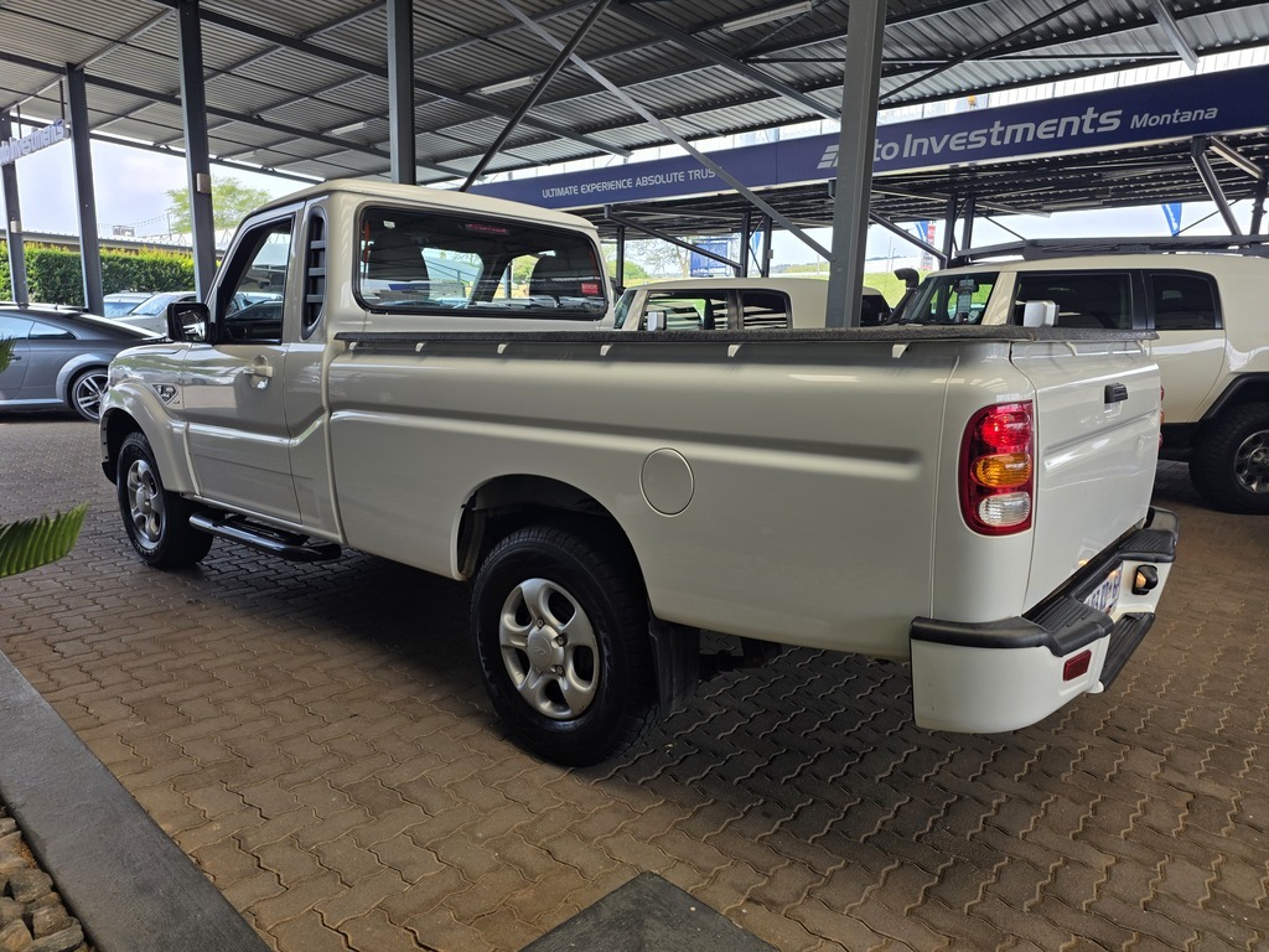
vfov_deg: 58.9
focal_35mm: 23
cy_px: 476
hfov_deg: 73.9
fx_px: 843
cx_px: 634
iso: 80
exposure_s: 1/1480
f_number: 1.7
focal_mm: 6.25
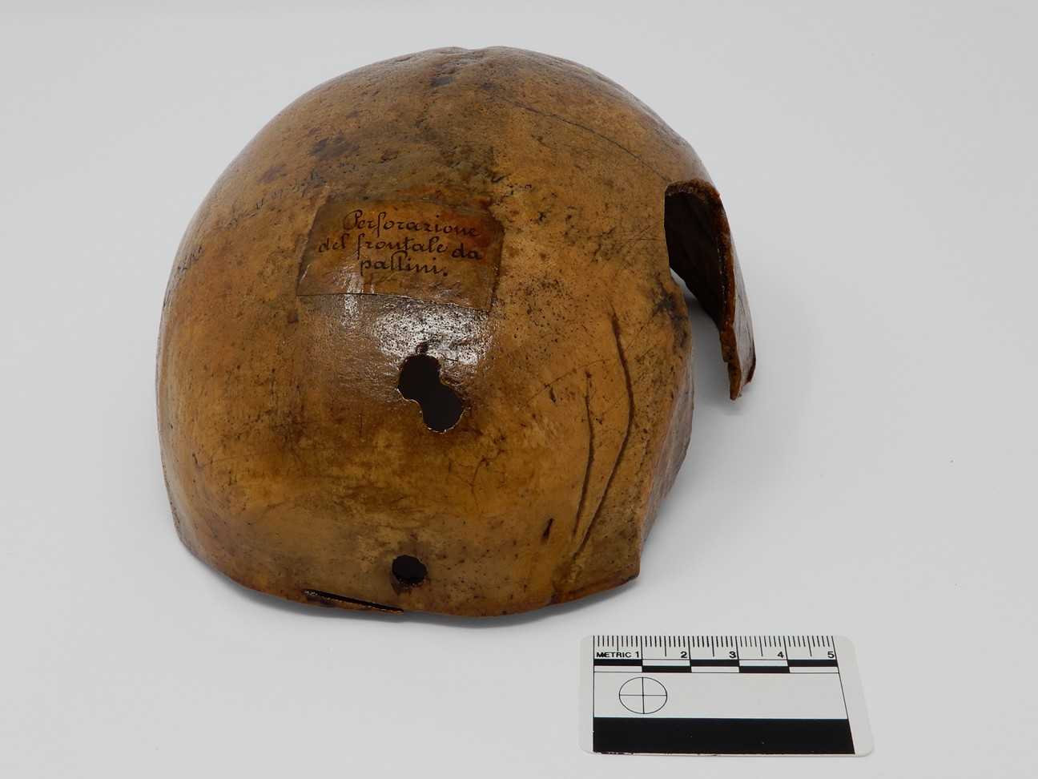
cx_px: 519
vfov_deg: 32.2
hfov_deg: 42.1
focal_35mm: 45
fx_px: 1349
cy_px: 390
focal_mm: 8
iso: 80
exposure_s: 1/30
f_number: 6.3
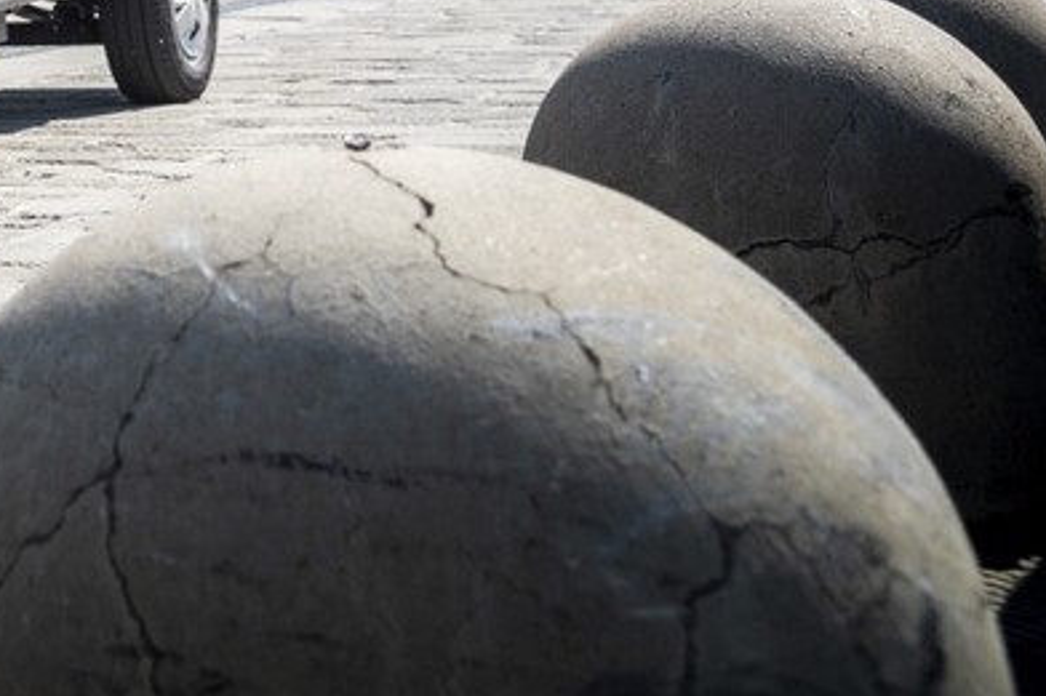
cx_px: -530
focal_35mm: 98
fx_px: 2846
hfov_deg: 18.4
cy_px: -320
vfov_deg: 13.2
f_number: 5.6
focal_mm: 32
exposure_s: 1/800
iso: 100
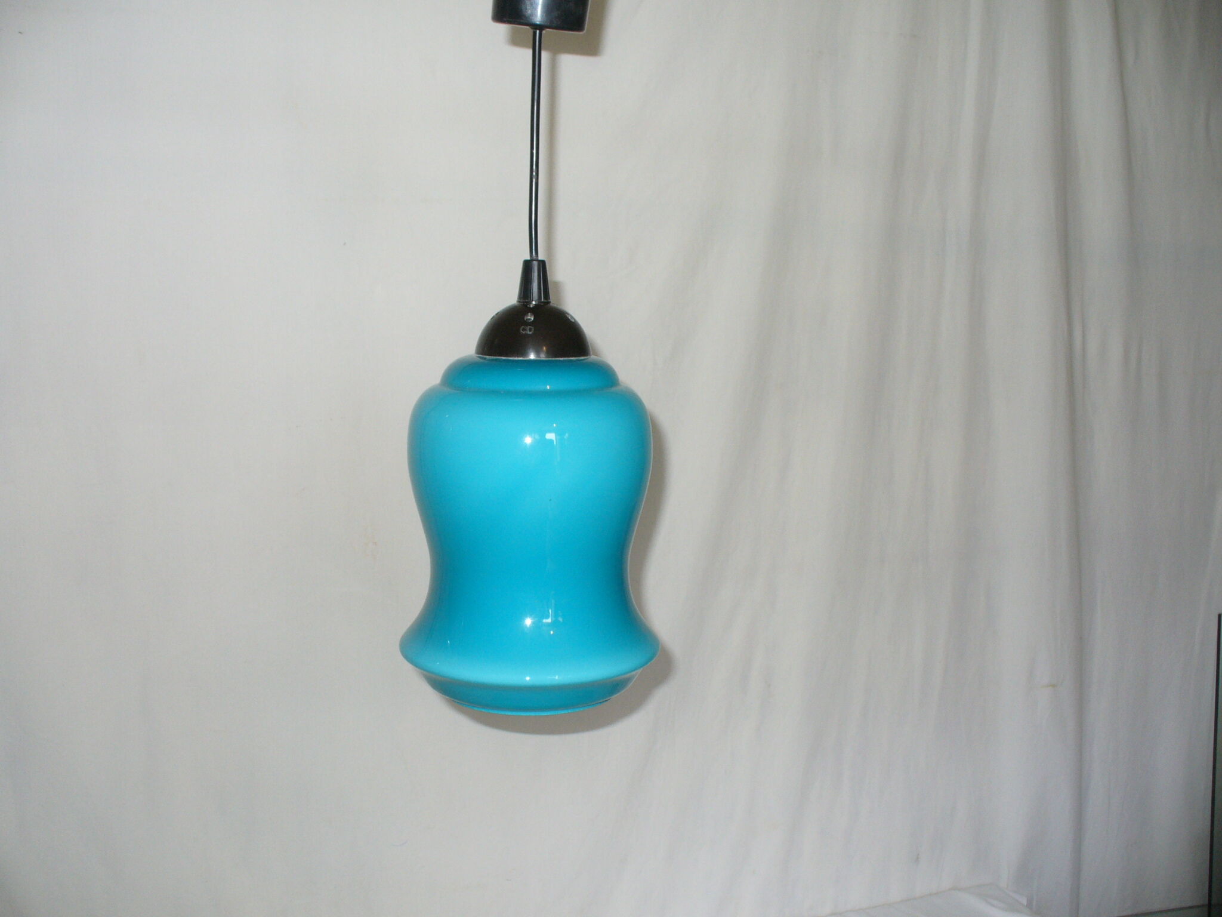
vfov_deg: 38.7
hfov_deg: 50.1
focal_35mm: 37
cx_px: 611
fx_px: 1306
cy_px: 458
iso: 125
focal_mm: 6.1
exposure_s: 1/30
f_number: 2.8
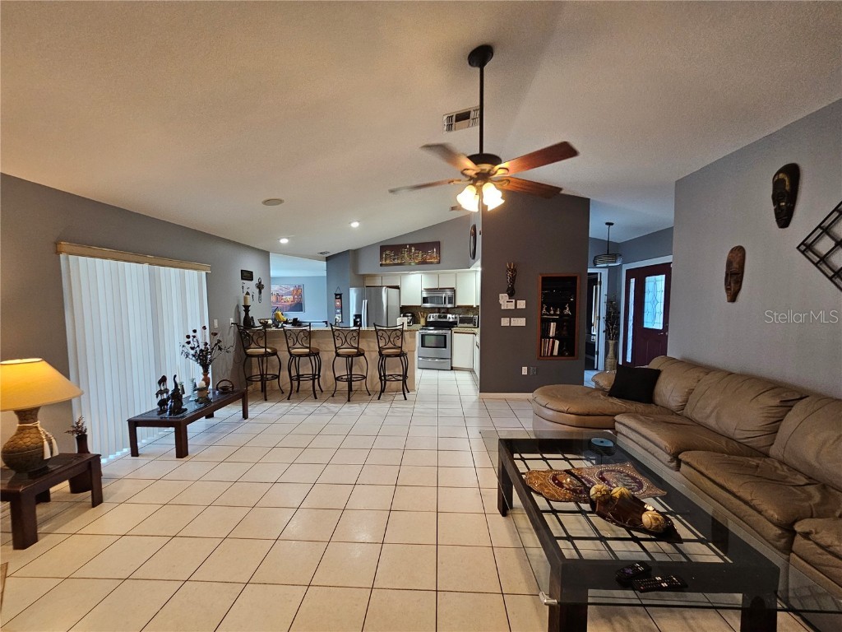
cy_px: 316
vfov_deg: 89.9
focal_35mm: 13
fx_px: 316
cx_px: 421
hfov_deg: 106.2
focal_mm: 2.2
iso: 250
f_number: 2.2
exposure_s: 1/60
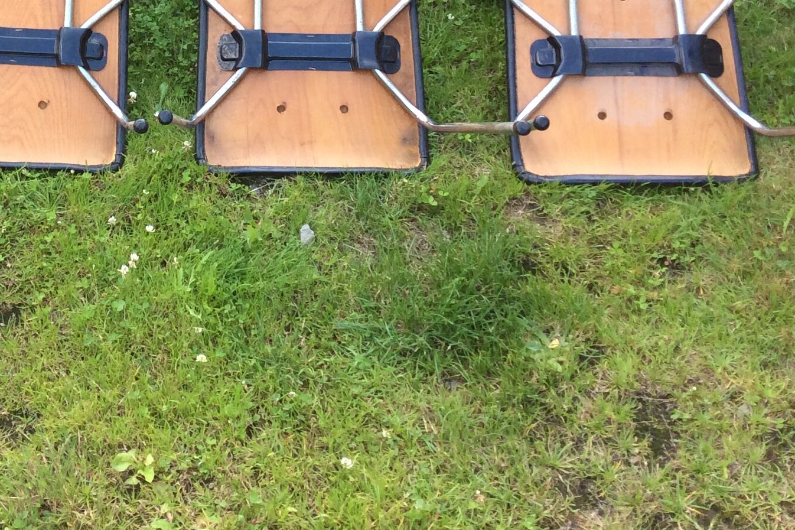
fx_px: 1413
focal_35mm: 64
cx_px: 149
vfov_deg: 20.4
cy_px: -24
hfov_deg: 30.6
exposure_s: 1/100
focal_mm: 3.3
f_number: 2.4
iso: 40
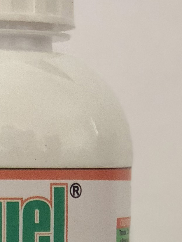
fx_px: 1767
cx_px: -21
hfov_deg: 5.9
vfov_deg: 7.7
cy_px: 365
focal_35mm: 252
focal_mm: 6
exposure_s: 1/40
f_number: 2.4
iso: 80
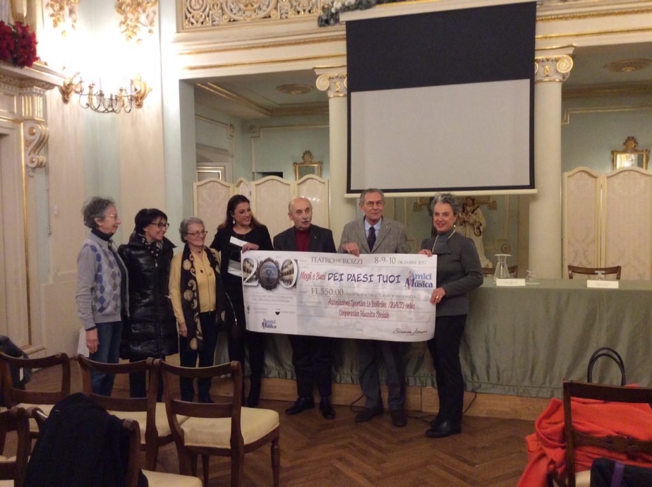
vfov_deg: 44.1
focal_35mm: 32
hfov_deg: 56.9
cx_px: 326
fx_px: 602
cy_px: 244
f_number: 2.4
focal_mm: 3.3
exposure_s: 1/25
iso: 200
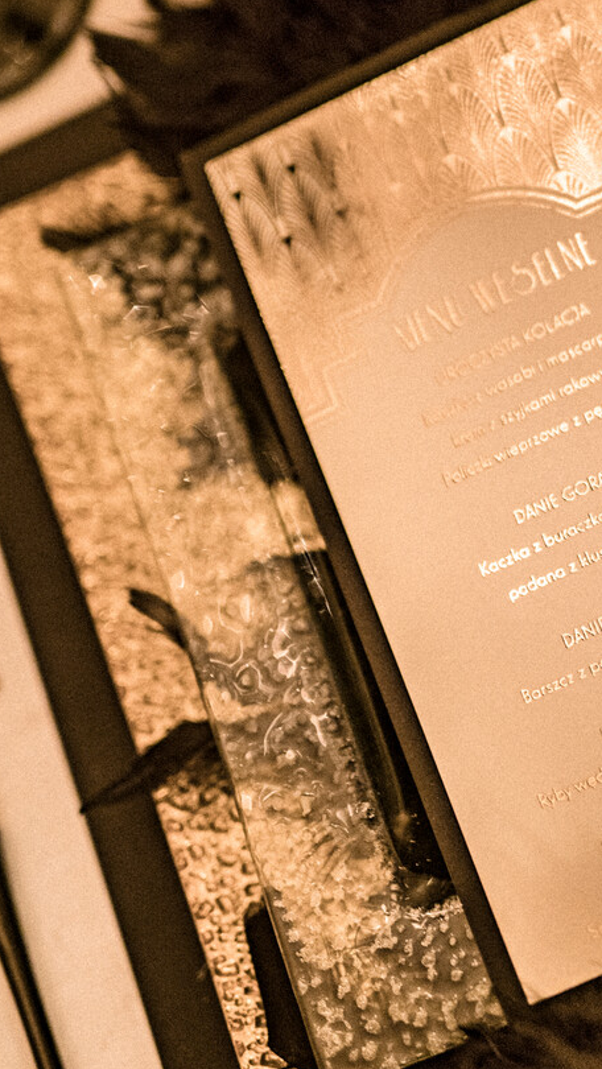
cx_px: 580
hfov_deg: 13.9
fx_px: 2439
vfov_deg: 24.6
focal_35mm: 86
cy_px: 367
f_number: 1.4
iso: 500
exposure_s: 1/100
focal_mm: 50
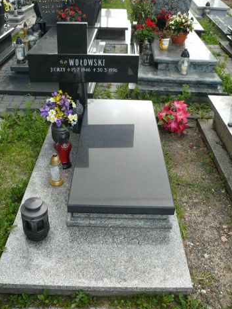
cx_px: 118
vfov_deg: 51.4
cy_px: 152
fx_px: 322
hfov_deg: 39.6
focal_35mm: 36
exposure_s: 1/100
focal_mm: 7.4
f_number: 3.2
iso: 100
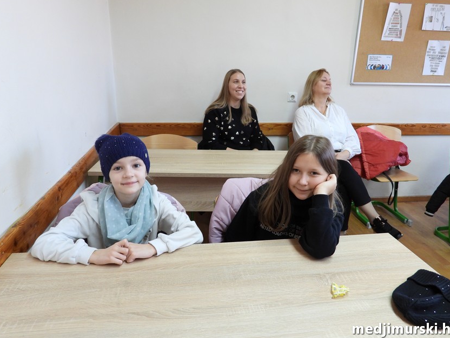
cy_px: 172
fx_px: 325
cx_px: 227
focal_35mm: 25
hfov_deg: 69.4
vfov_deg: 54.9
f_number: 2.8
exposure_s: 1/30
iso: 280
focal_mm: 4.3
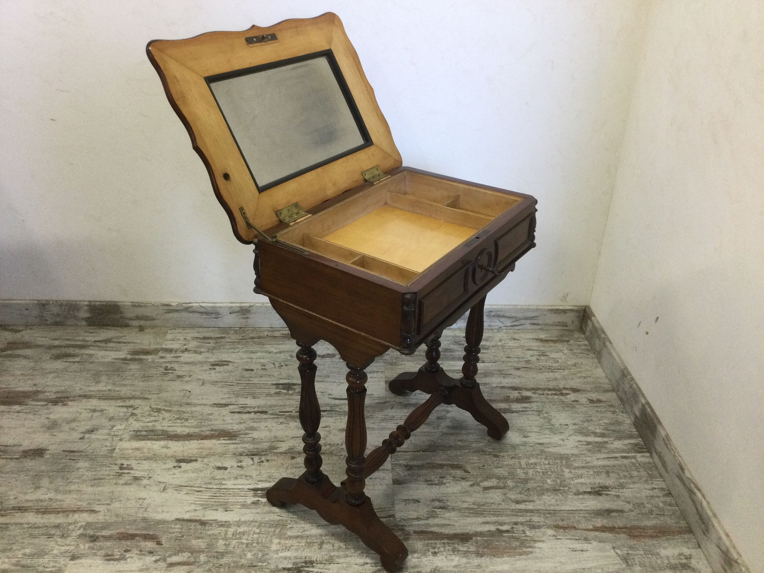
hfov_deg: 58.4
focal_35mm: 31
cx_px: 382
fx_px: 684
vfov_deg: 45.4
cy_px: 286
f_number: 2.4
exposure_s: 1/33
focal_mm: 3.3
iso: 64
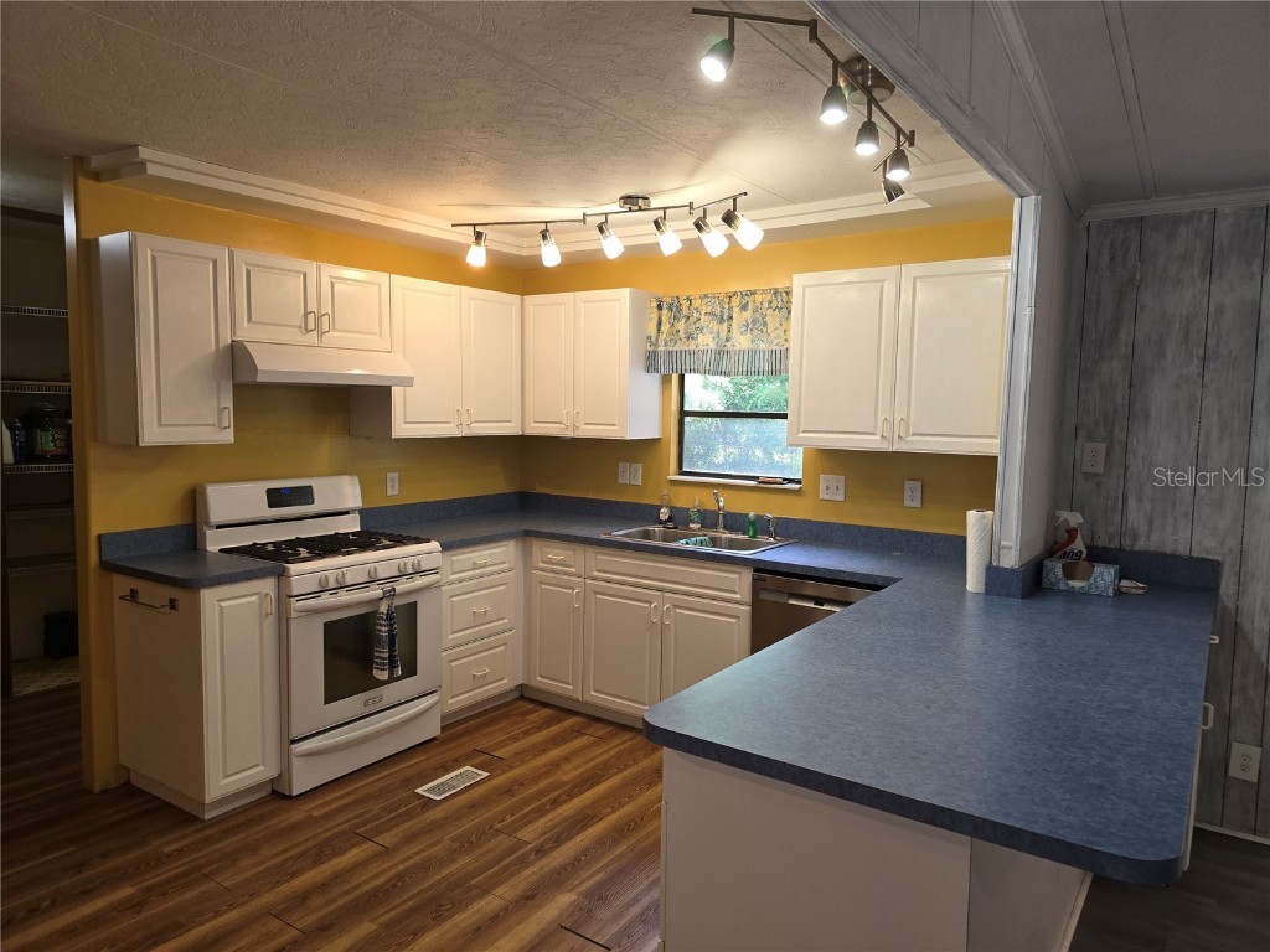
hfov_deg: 73.9
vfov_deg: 58.9
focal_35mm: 23
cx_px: 635
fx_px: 844
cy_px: 476
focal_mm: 6.3
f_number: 1.7
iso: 50
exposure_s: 1/60
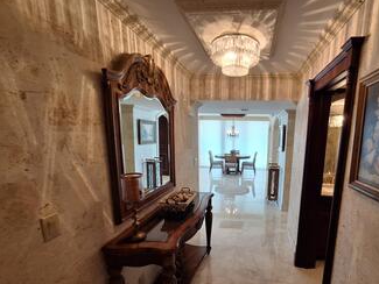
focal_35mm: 16
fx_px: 175
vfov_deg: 77.3
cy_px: 170
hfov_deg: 92.9
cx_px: 232
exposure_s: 1/40
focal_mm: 1.74
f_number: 2.2
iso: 64
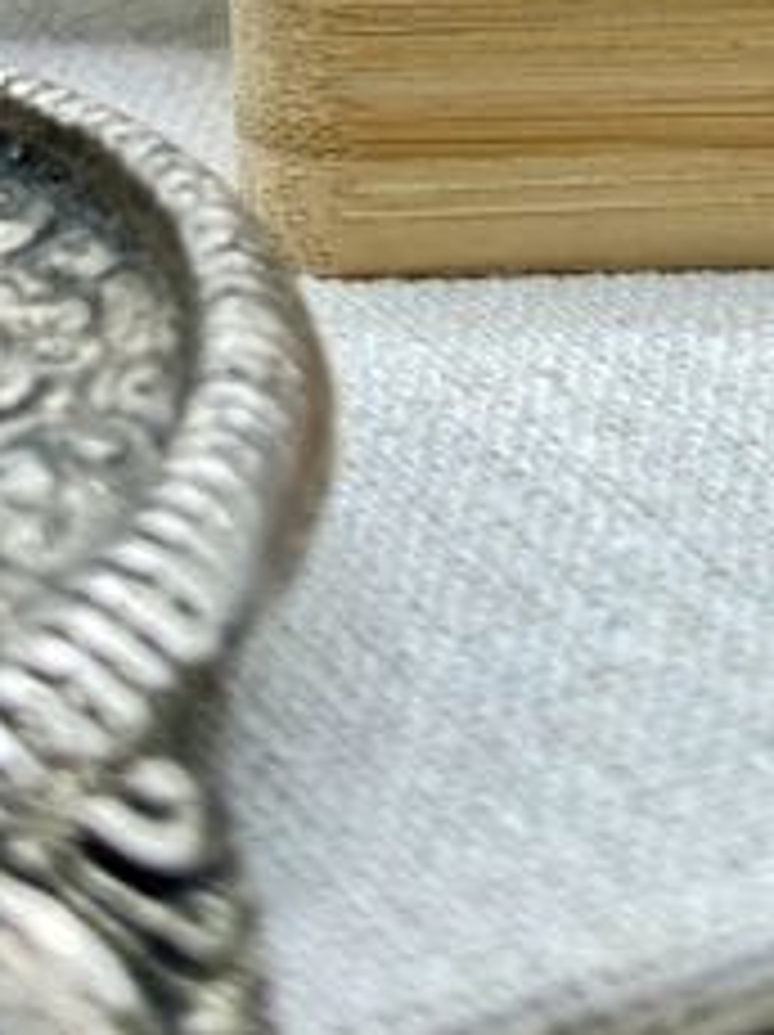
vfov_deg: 12.6
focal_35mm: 151
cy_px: -394
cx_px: 783
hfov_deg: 9.7
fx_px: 4510
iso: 40
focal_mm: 5.96
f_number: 1.6
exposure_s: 1/100
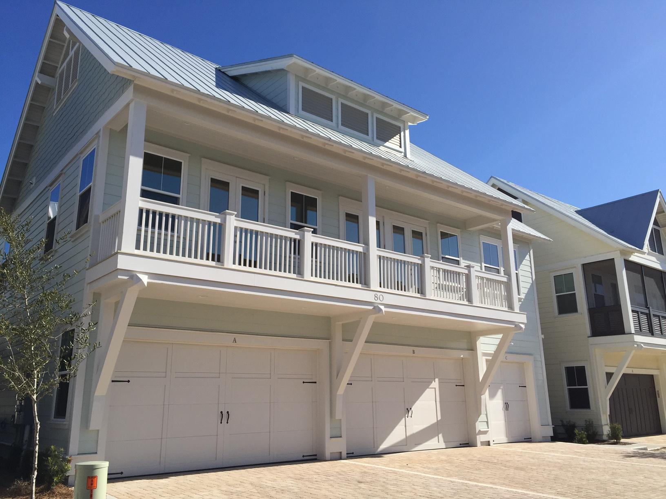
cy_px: 250
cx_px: 333
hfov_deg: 61.7
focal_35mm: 29
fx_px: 558
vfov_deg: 48.2
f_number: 2.2
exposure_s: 1/2825
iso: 32
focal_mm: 4.15
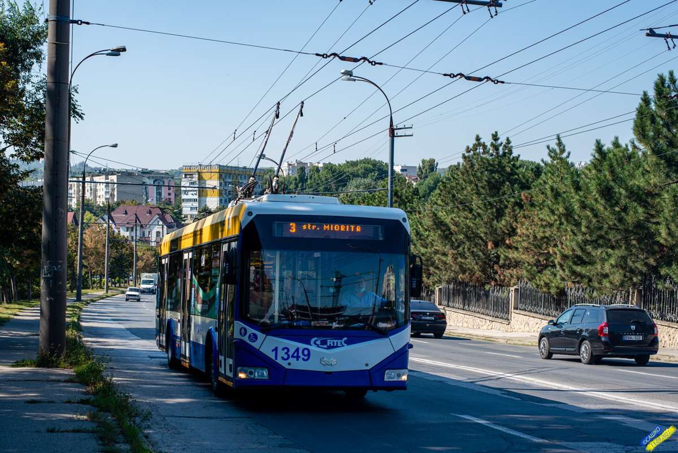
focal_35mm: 50
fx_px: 942
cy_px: 226
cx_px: 339
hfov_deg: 39.6
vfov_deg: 27.0
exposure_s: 1/640
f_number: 4.5
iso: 125
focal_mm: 50
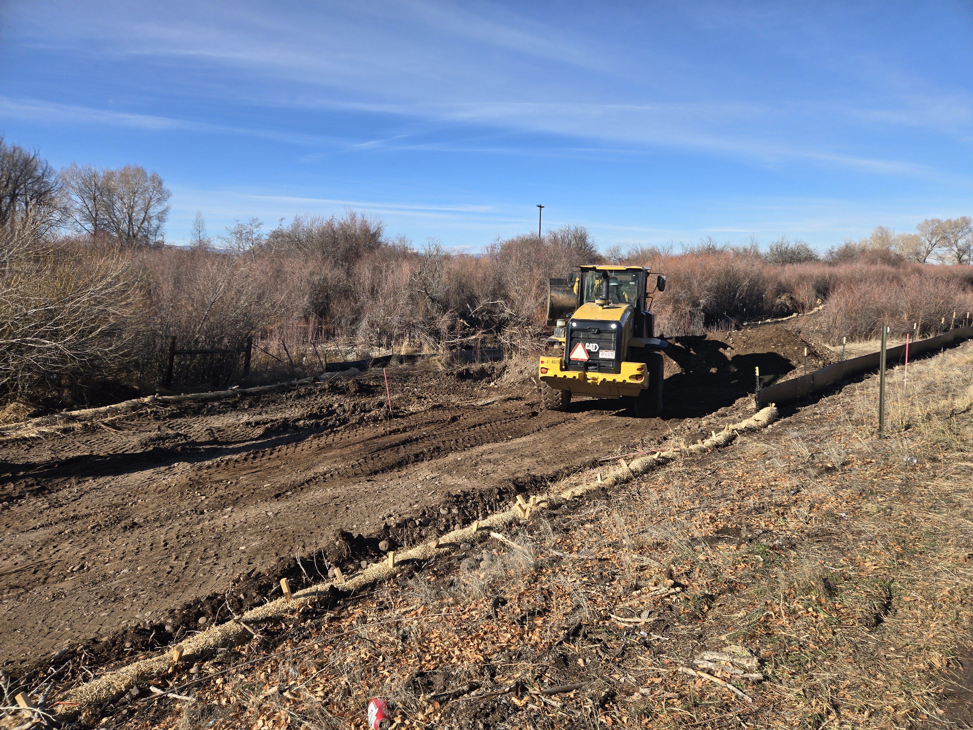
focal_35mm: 23
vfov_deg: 58.9
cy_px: 365
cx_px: 486
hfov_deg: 73.9
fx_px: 646
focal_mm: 5.4
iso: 25
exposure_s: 1/1668
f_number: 1.8
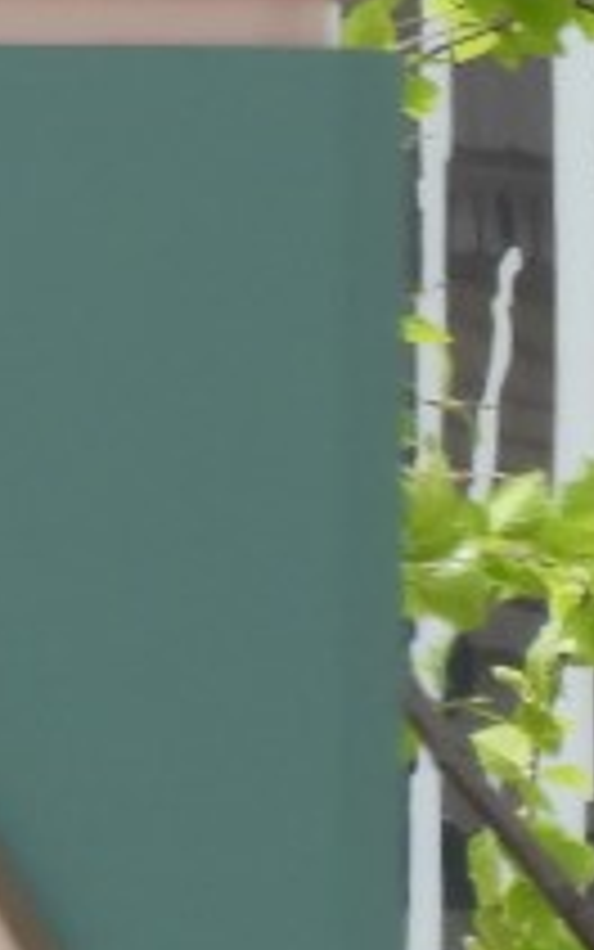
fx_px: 84407
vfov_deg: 0.6
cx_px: -1764
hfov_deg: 0.4
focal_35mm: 3261
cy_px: -1045
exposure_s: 1/320
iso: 100
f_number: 5.6
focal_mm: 80.6
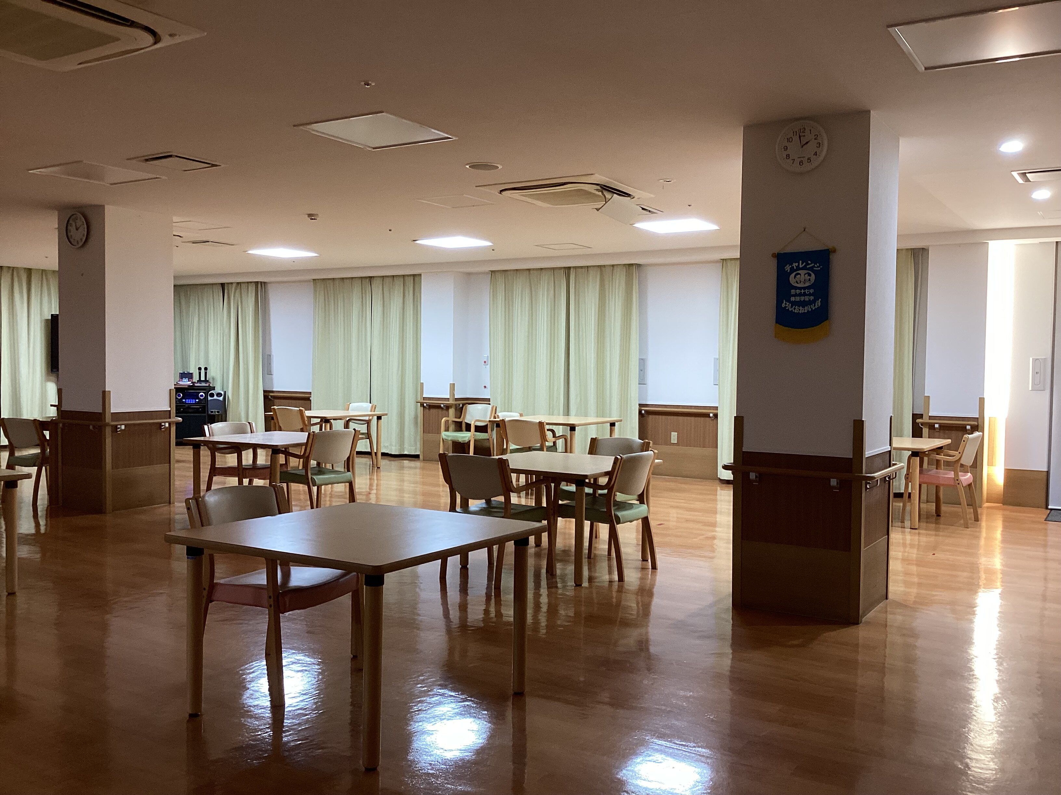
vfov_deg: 45.4
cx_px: 530
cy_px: 398
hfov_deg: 58.4
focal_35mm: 31
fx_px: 950
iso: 80
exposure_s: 1/60
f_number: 2.4
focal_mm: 3.3
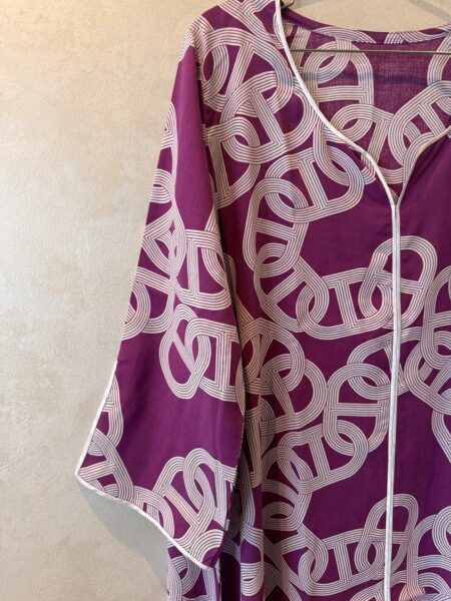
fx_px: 417
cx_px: 226
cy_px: 300
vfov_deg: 71.6
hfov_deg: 56.8
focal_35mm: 24
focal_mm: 6.86
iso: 160
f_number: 1.78
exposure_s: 1/50
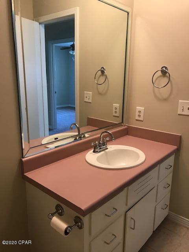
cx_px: 94
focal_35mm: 28
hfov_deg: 49.7
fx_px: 204
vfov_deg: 63.4
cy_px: 126
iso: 50
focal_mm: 3.99
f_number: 1.8
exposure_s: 1/15
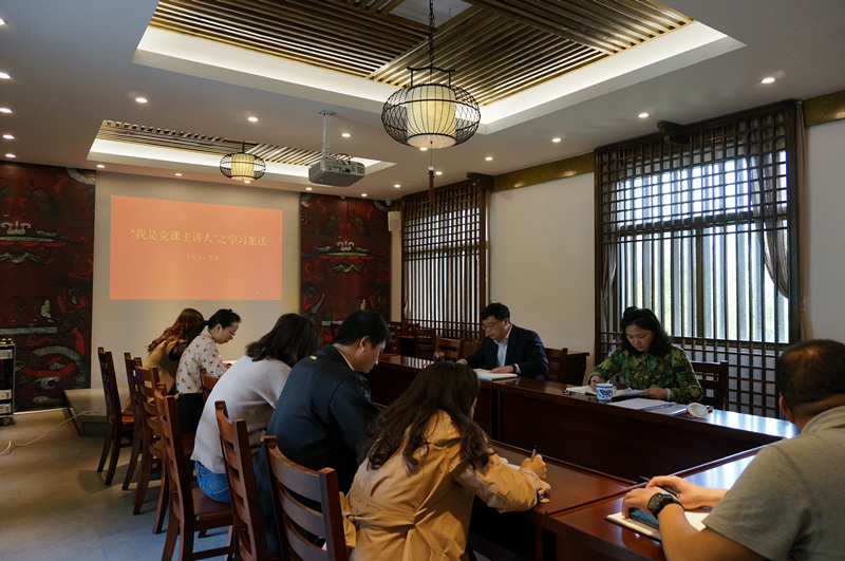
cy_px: 280
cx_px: 422
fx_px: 598
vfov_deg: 50.3
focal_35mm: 26
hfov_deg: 70.5
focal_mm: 17
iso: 640
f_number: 4
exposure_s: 1/160
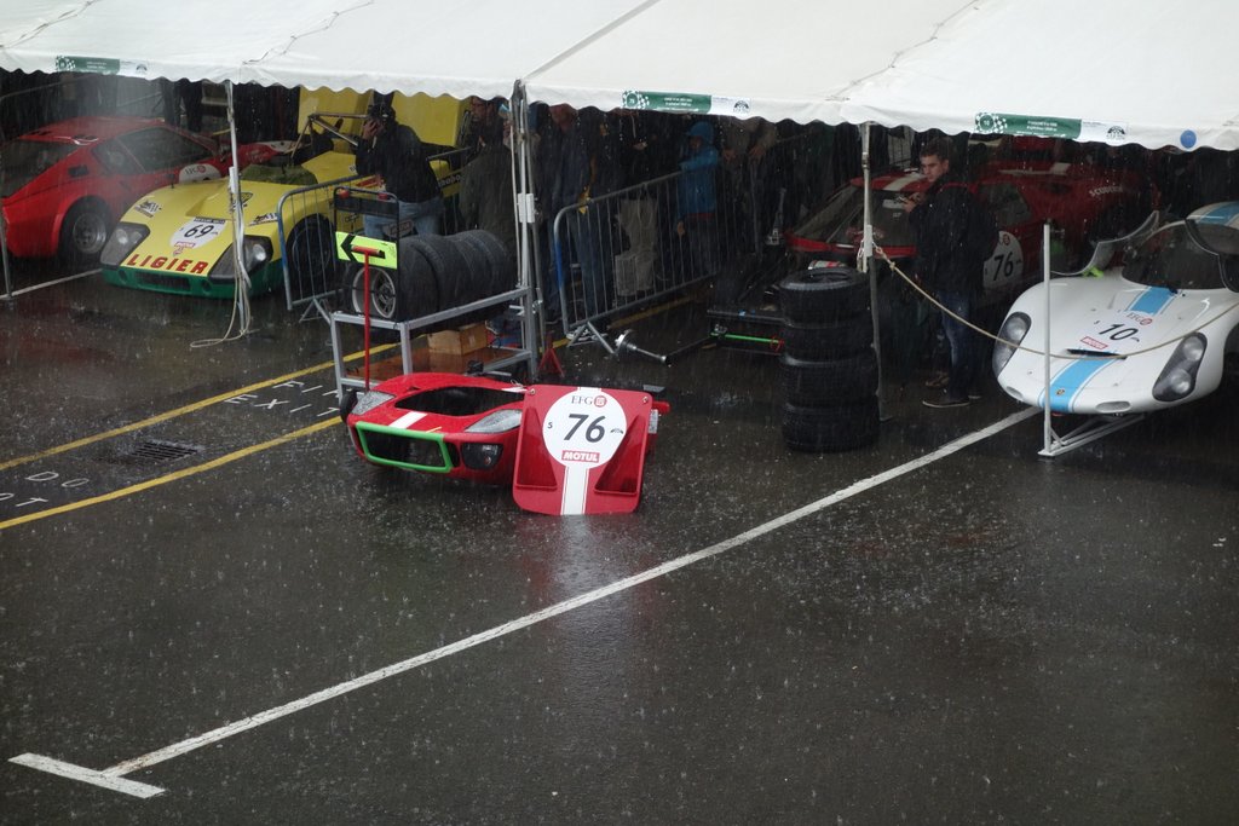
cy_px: 413
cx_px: 620
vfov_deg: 13.8
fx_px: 3407
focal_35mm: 99
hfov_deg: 20.6
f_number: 4.9
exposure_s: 1/250
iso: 800
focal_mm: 36.95
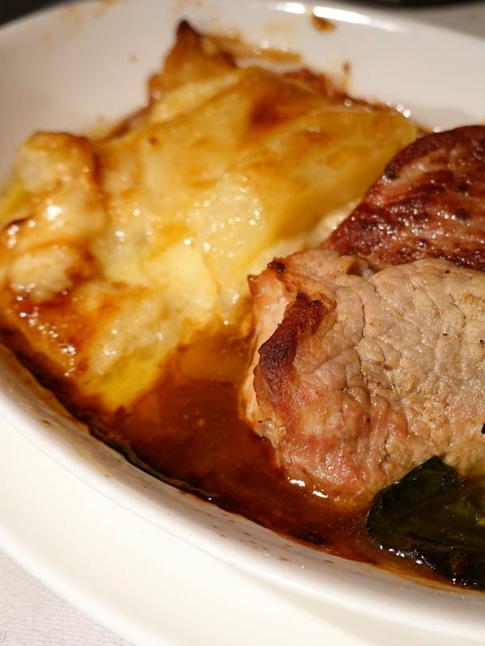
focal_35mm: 64
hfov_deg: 22.6
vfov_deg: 30.3
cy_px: 325
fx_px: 1195
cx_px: 390
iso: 800
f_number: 4
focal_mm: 16.21
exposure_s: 1/30
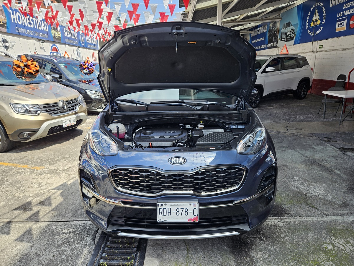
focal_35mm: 23
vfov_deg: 58.9
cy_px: 133
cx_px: 177
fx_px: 235
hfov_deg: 73.9
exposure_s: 1/430
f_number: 1.8
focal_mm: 5.4
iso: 25
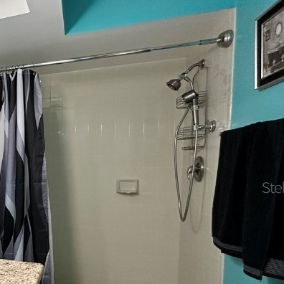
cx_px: -37
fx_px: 297
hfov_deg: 40.1
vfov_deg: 50.3
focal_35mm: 32
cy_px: 187
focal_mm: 2.22
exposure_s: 1/60
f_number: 2.2
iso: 320
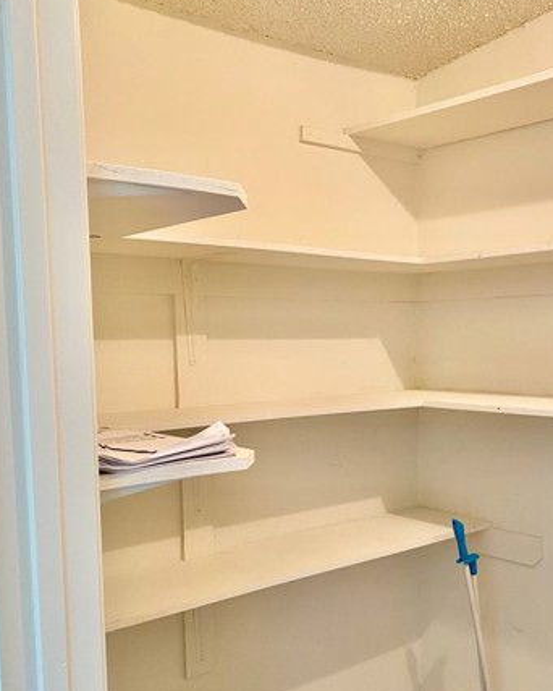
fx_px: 777
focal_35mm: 38
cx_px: 338
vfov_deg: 47.7
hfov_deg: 39.0
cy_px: 403
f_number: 1.8
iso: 160
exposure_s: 1/60
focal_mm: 4.25
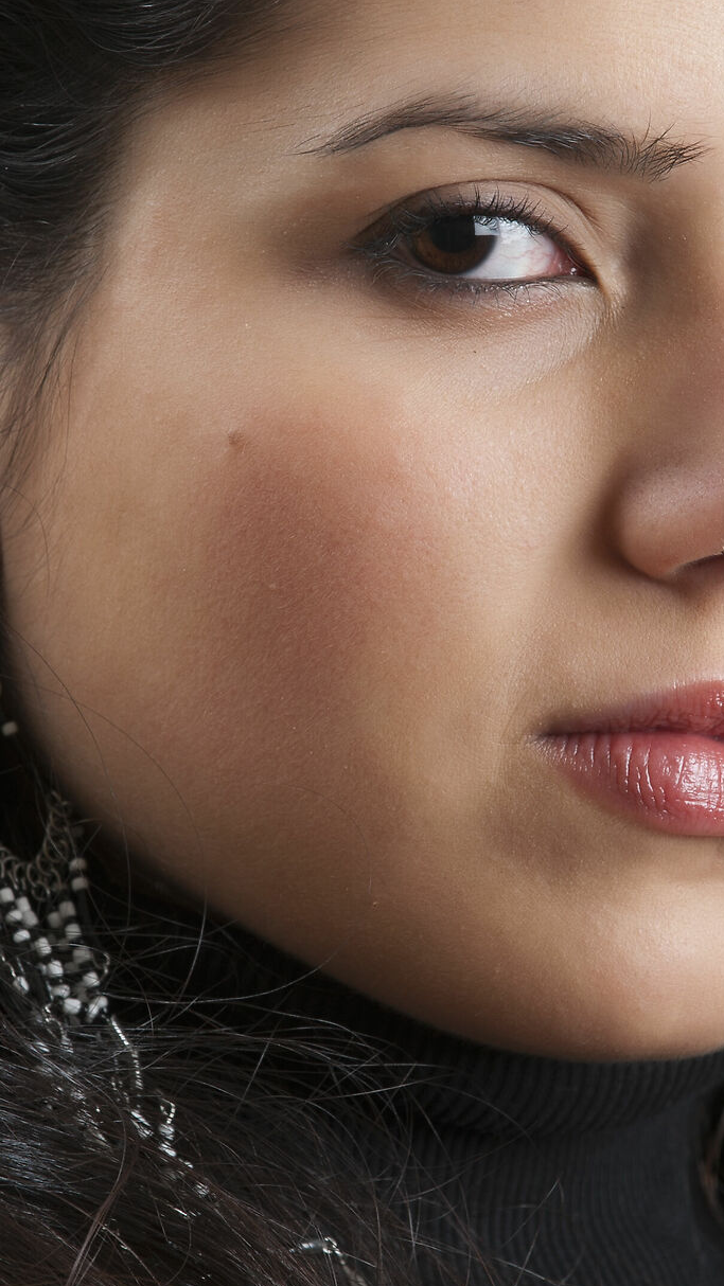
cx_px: 431
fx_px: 14127
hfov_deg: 2.9
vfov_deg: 5.2
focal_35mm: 414
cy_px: 614
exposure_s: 1/200
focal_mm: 200
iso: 100
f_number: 10
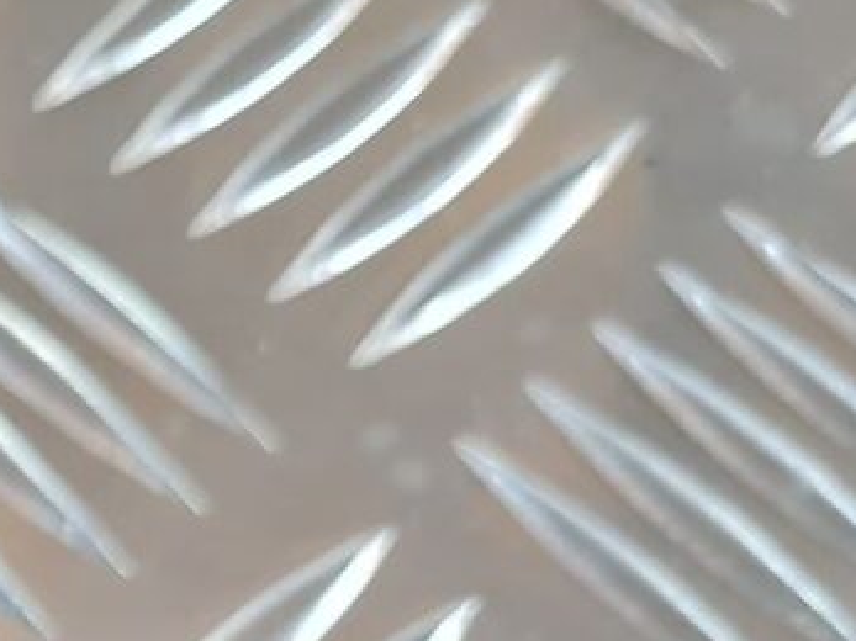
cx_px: -614
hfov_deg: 16.2
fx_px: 2596
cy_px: 1112
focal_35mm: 105
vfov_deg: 12.9
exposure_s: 1/50
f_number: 1.8
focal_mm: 5.4
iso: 250
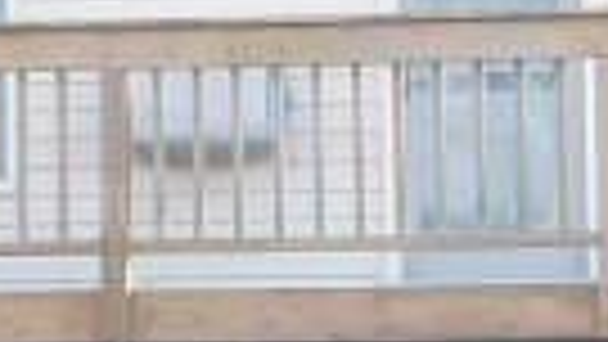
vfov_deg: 5.9
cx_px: 230
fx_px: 3338
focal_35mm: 207
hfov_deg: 10.4
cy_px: 225
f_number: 3.6
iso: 125
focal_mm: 7.1
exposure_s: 1/60
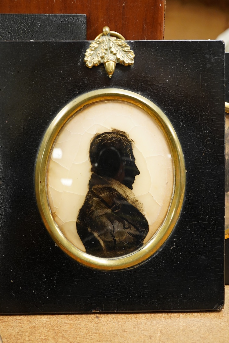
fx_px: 429
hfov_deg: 29.9
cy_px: 172
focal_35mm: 45
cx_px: 114
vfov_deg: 43.6
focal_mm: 30
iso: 2500
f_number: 8
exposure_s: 1/100
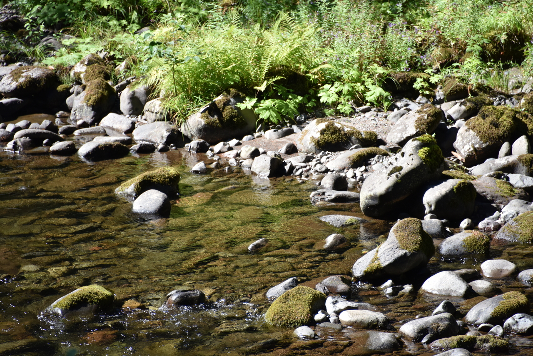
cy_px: 178
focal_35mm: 300
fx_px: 4442
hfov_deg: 6.9
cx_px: 266
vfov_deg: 4.6
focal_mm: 300
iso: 450
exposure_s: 1/640
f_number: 5.6
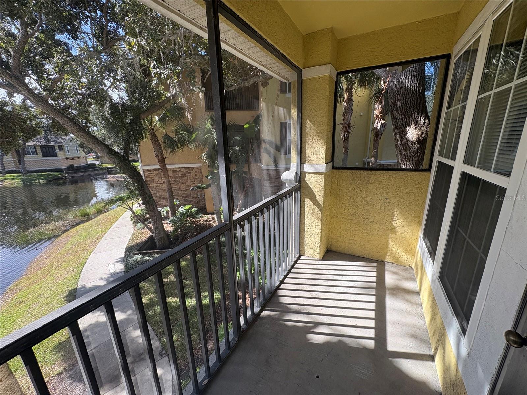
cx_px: 264
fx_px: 213
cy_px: 198
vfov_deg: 85.7
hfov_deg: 102.1
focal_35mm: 14
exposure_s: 1/239
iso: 40
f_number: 2.2
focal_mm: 2.22
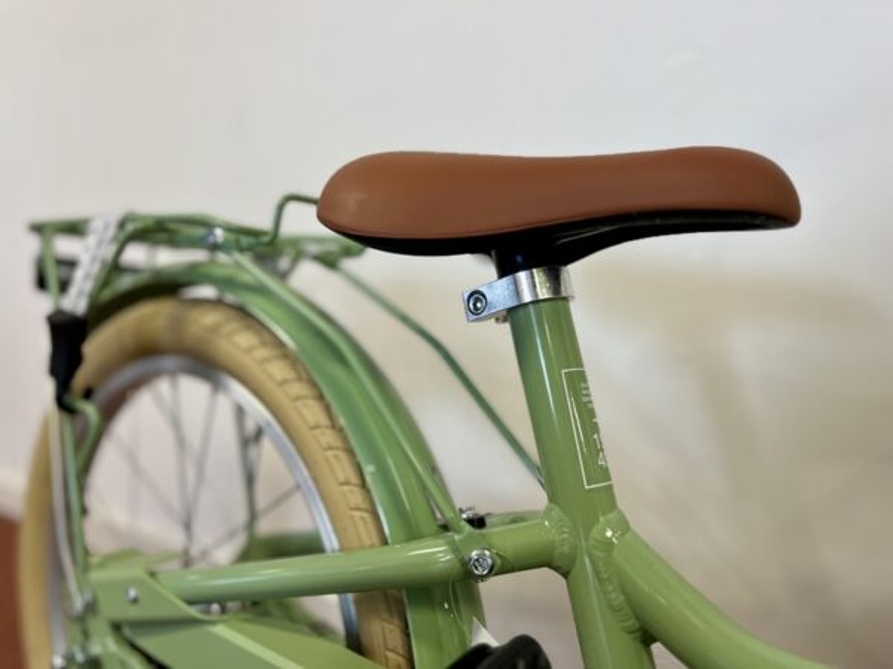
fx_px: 671
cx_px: 446
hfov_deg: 67.3
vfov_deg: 53.1
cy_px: 334
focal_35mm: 26
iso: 100
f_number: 1.6
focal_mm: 5.1
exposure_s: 1/50
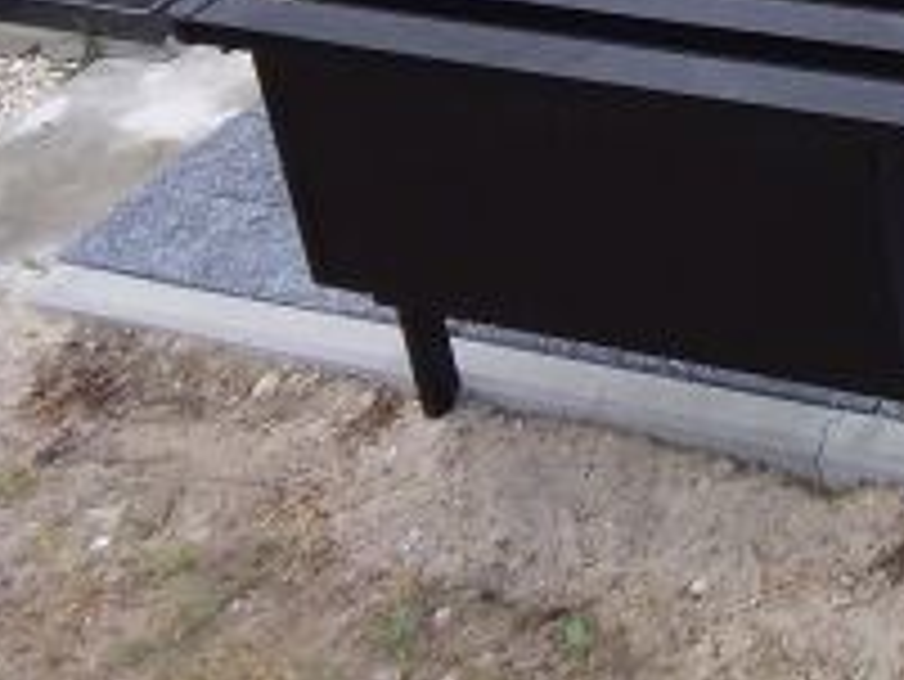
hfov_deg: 19.4
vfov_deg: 15.7
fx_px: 2326
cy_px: -248
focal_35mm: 89
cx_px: 1331
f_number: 1.9
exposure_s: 1/100
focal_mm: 2.91
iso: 40
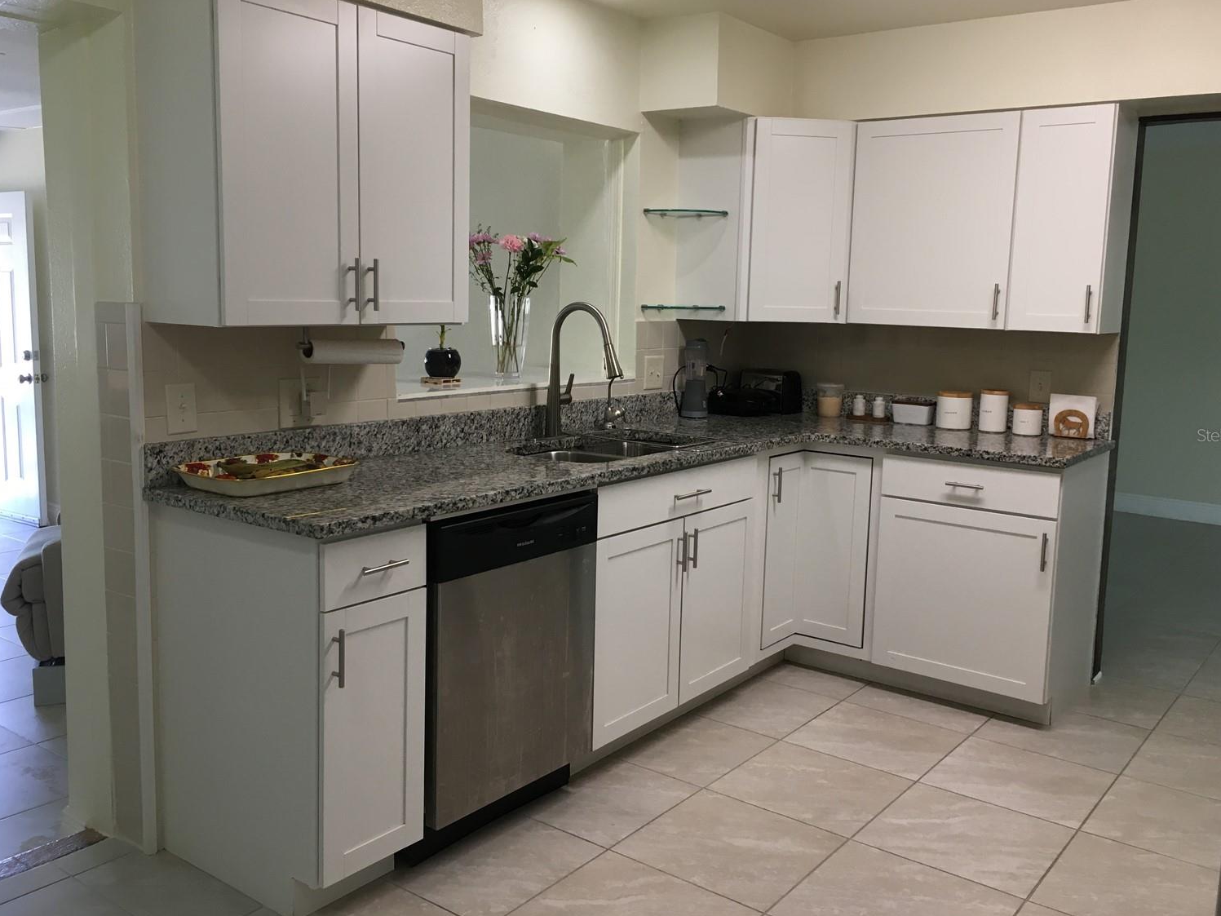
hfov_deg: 58.3
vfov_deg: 45.4
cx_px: 622
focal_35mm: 31
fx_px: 1094
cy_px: 435
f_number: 2.2
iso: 25
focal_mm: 4.15
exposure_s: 1/30
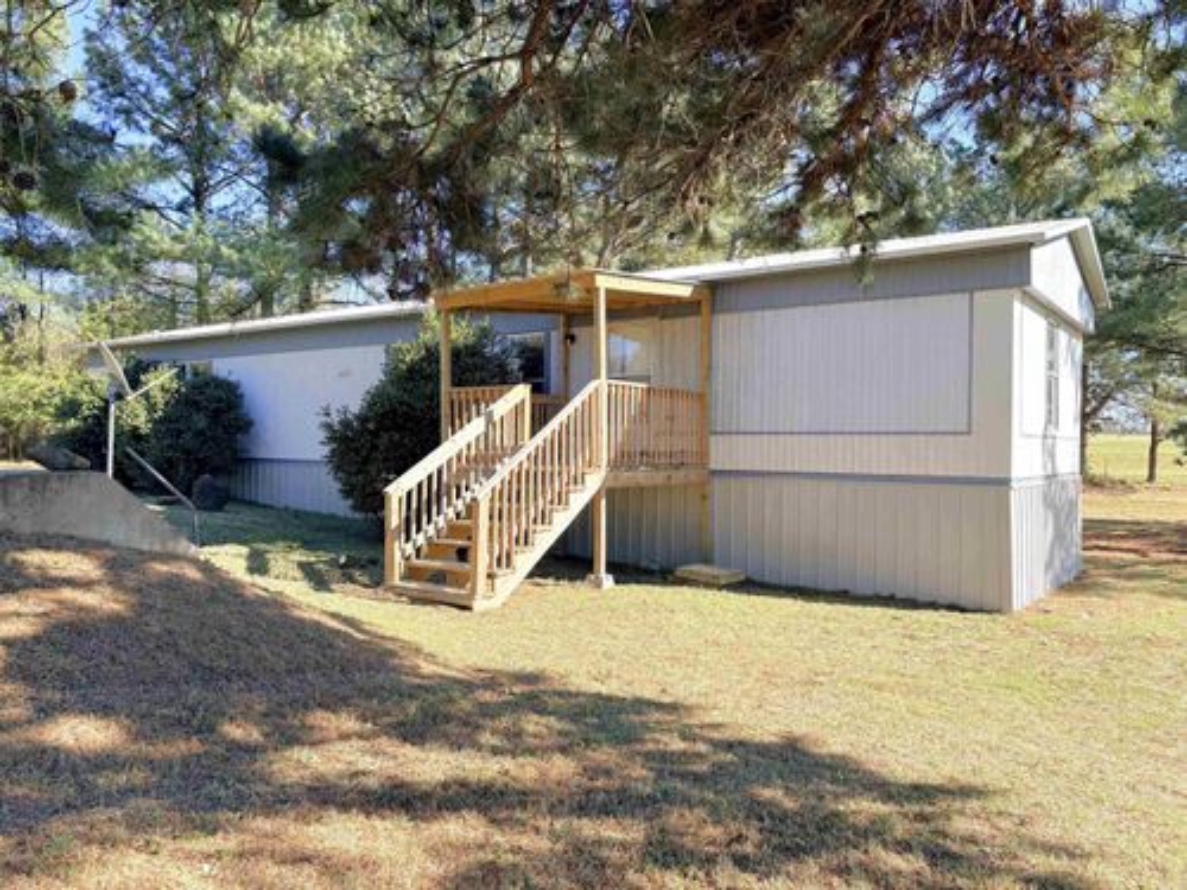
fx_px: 892
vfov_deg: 53.1
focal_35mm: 26
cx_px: 594
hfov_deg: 67.3
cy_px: 445
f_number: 1.6
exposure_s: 1/1175
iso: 50
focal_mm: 5.96
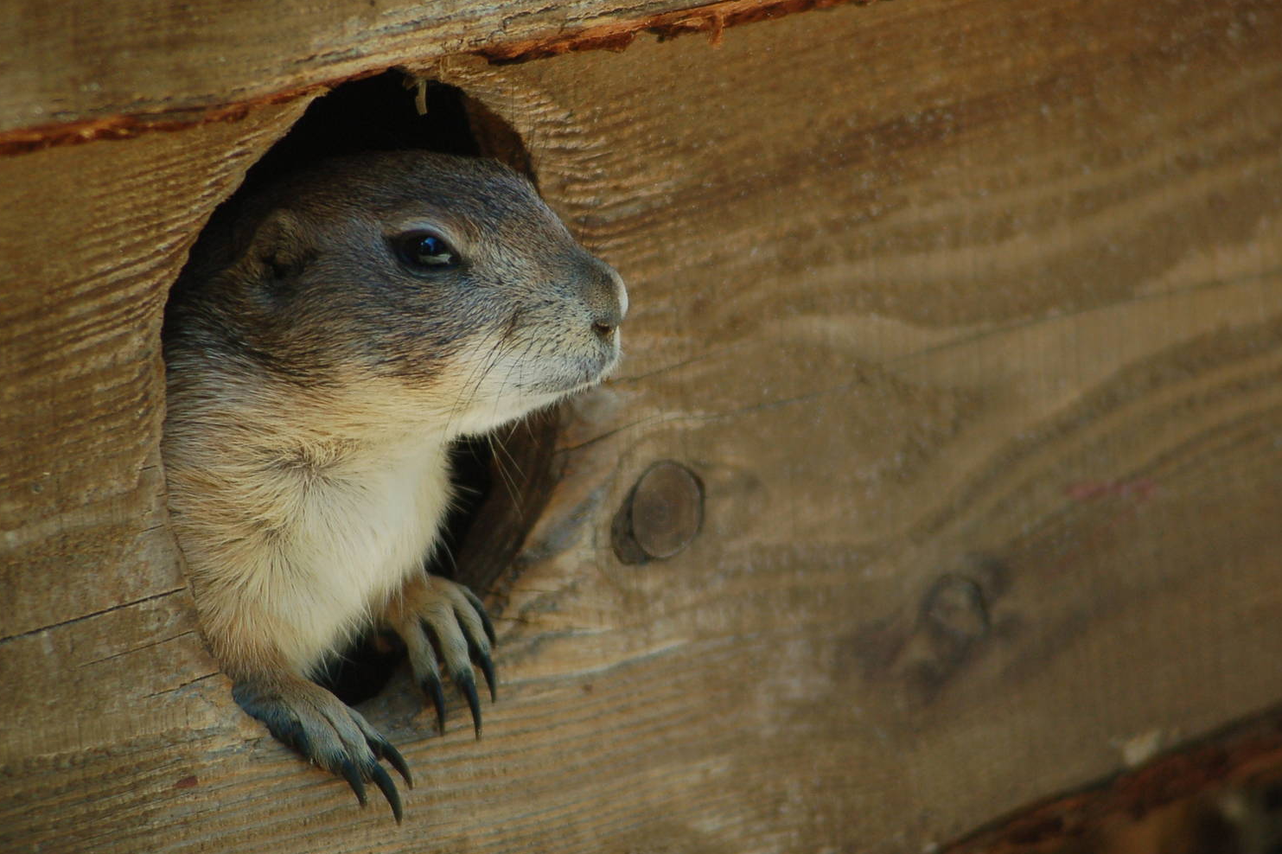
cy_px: 405
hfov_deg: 5.1
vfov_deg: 3.4
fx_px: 14383
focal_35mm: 404
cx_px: 665
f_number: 5.6
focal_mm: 250
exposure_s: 1/500
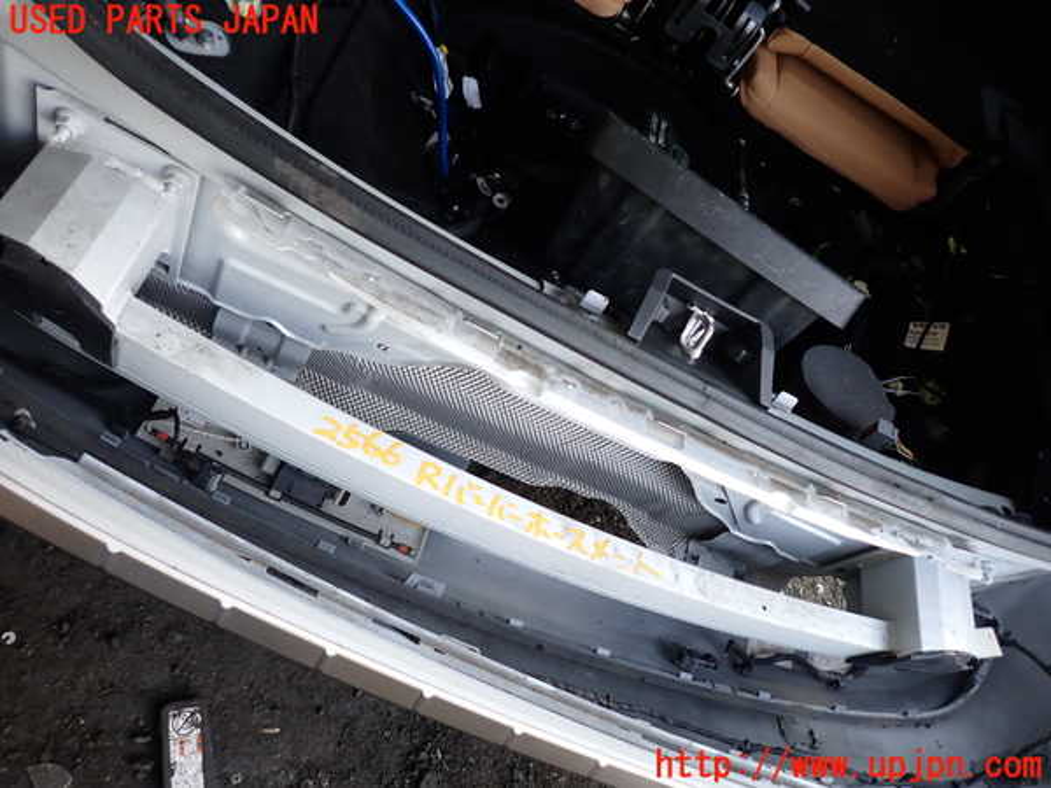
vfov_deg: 54.9
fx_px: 759
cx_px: 526
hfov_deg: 69.4
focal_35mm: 25
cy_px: 394
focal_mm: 4.5
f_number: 2
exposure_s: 1/60
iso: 160
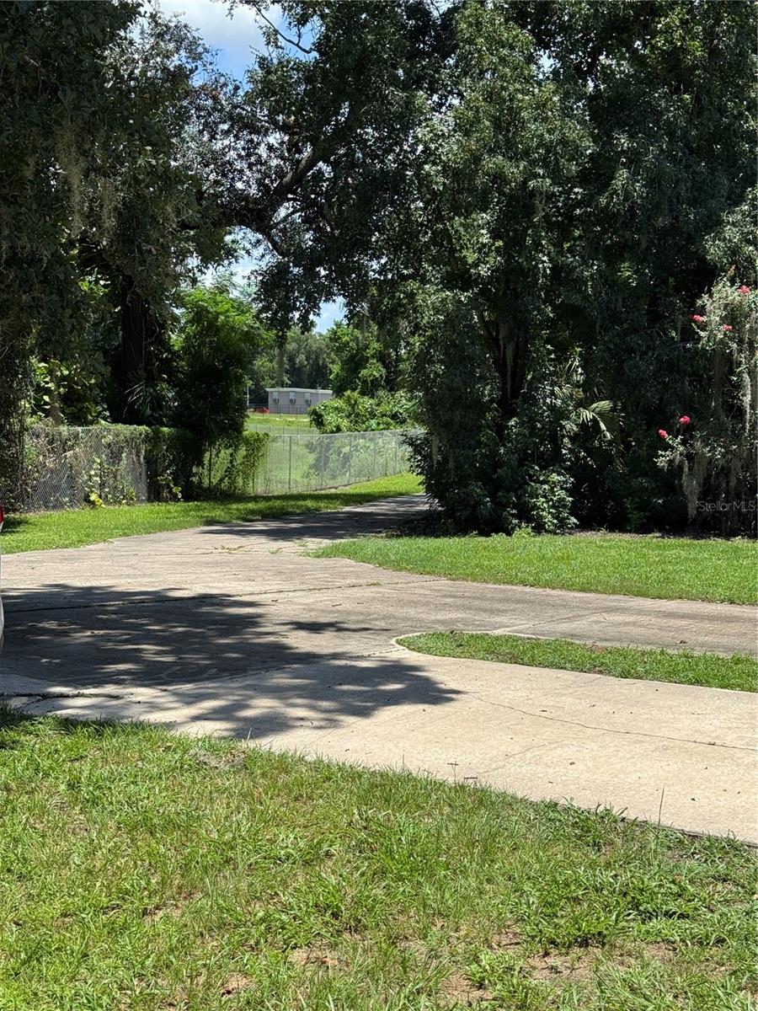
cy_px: 506
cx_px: 379
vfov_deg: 39.7
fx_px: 1401
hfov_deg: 30.3
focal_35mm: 48
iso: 64
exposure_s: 1/2833
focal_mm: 6.76
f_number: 1.78
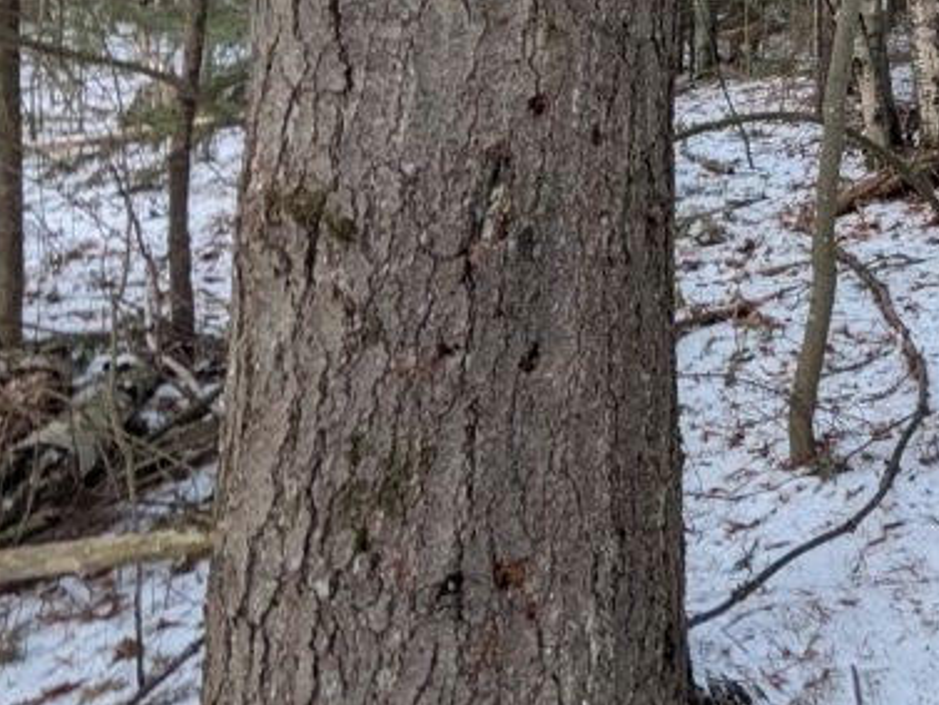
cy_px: 12
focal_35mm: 38
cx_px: 989
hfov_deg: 41.0
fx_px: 1031
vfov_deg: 34.6
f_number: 2.2
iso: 109
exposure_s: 1/90
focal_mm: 1.85
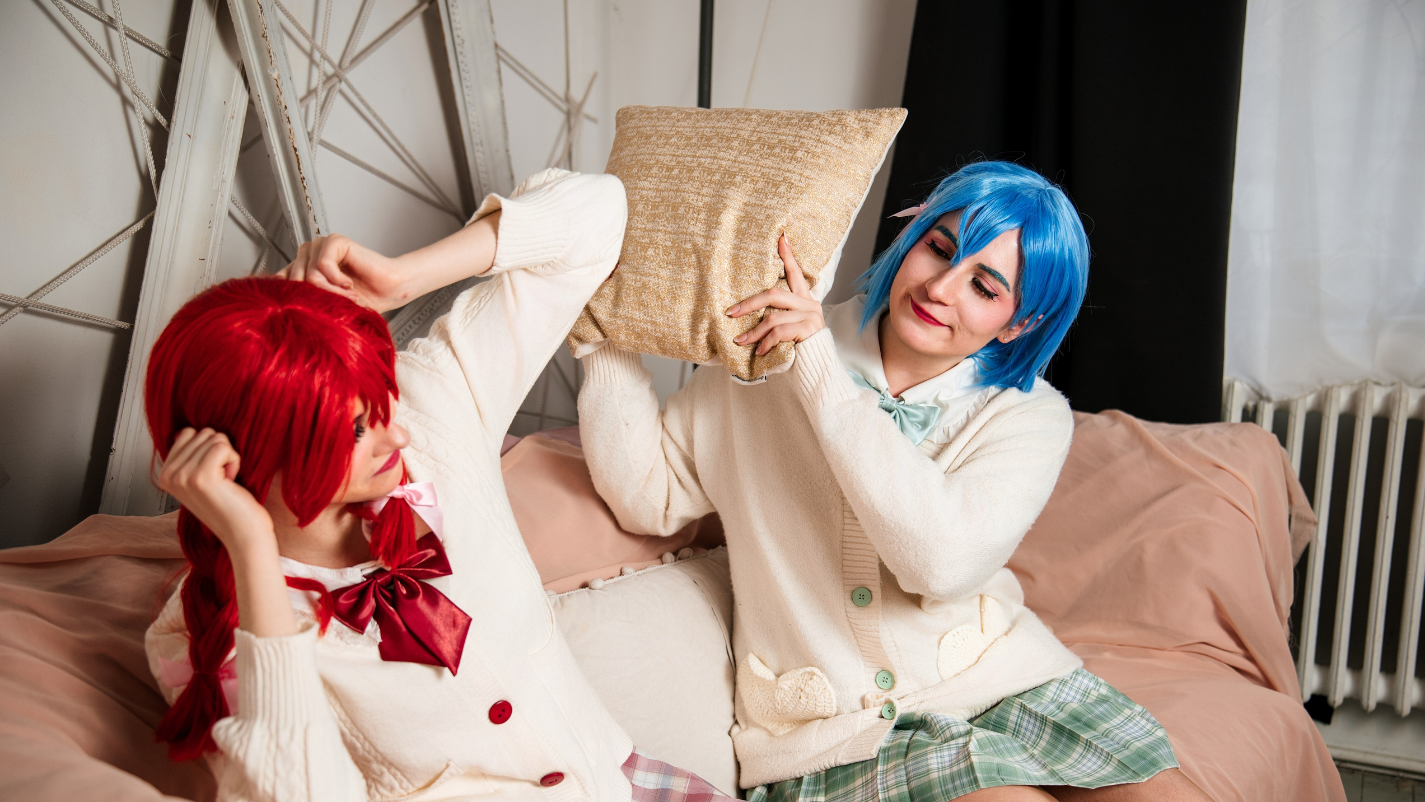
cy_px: 465
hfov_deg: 51.6
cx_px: 711
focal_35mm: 39
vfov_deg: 30.4
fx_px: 1474
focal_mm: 37
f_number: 2.8
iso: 140
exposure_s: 1/160
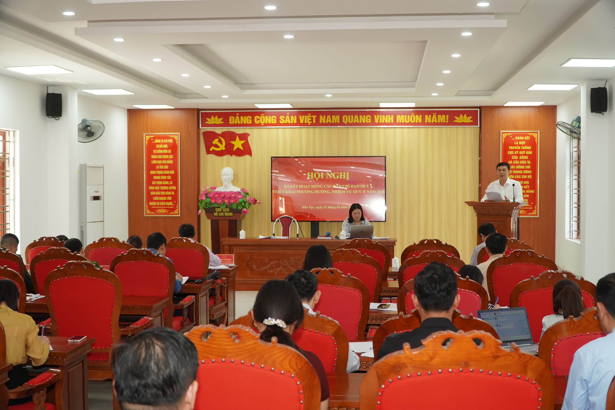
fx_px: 717
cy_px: 205
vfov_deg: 31.9
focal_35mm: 42
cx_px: 308
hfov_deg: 46.4
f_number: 4
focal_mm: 28
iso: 400
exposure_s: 1/160
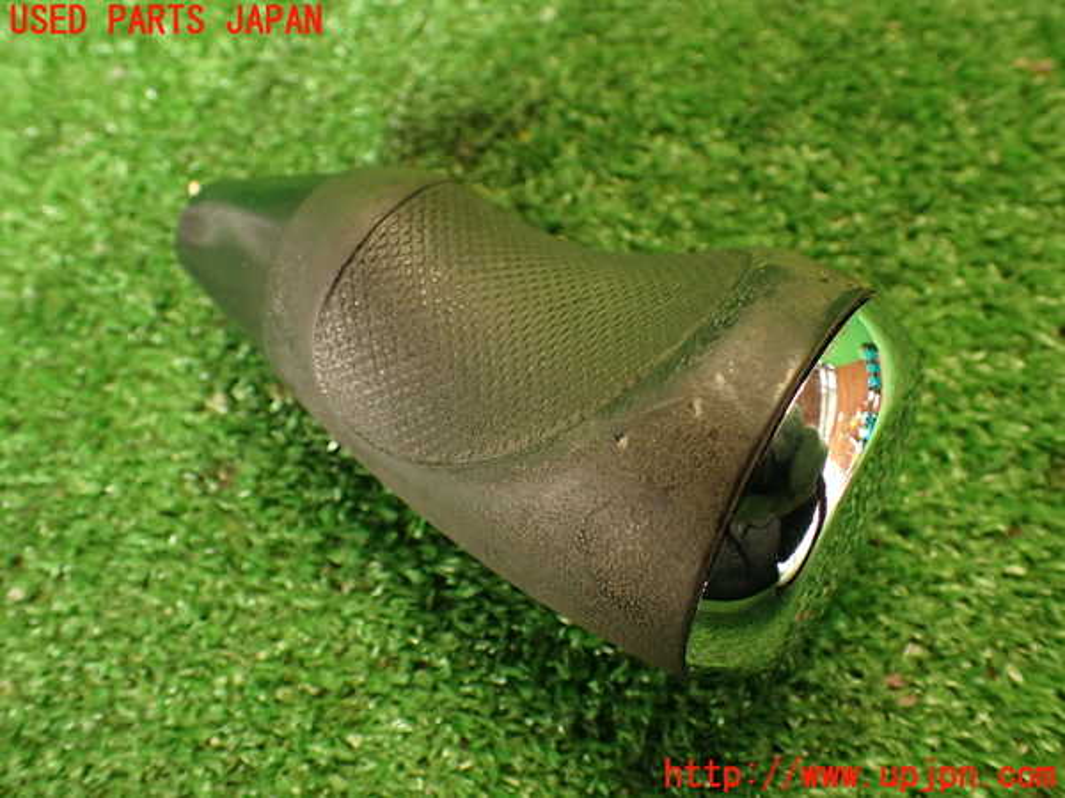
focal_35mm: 32
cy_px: 399
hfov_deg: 56.8
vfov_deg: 44.2
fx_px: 985
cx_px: 532
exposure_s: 1/30
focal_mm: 5.79
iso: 400
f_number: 2.4
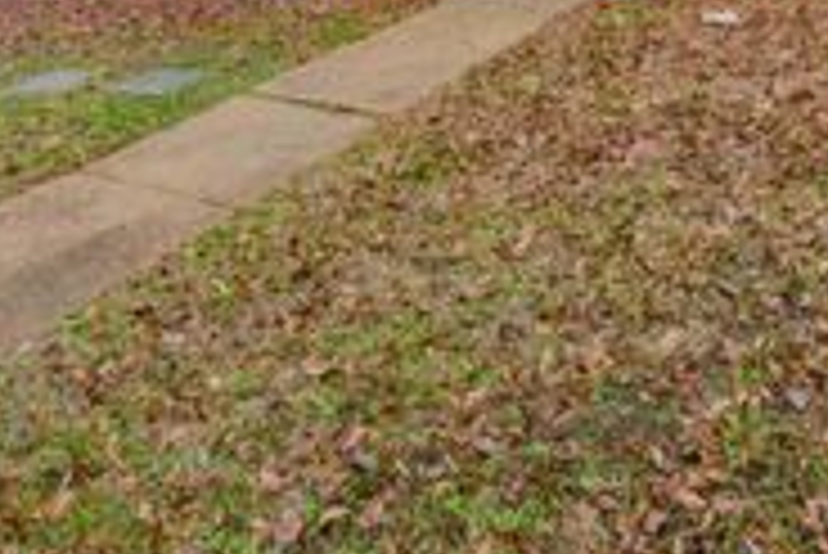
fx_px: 875
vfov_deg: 28.4
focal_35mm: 38
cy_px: -178
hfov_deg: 49.6
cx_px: 567
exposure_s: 1/50
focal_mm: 14
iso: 800
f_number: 22
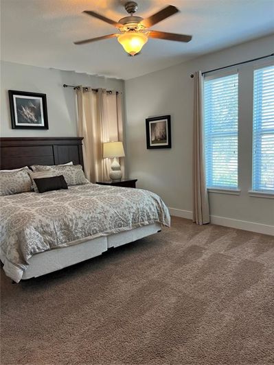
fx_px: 274
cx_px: 137
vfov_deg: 67.3
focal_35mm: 26
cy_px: 182
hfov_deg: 53.1
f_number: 1.5
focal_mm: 5.7
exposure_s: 1/60
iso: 80
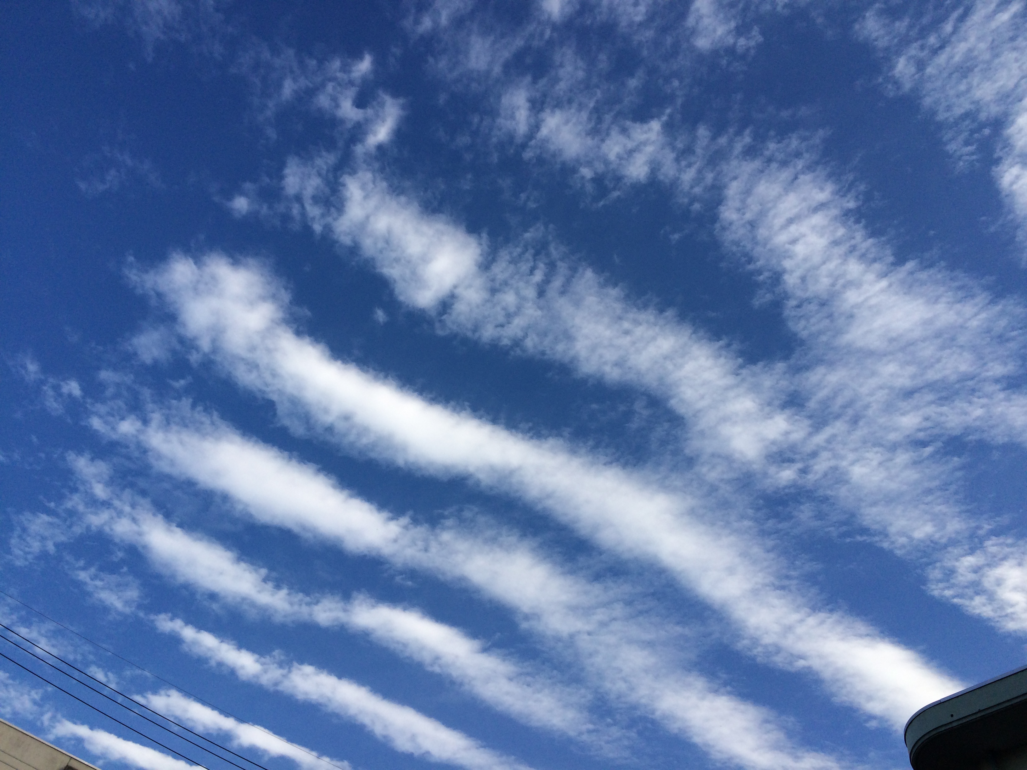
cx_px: 514
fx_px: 860
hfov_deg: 61.7
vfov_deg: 48.2
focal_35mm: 29
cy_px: 385
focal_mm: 4.15
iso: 32
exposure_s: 1/1866
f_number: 2.2
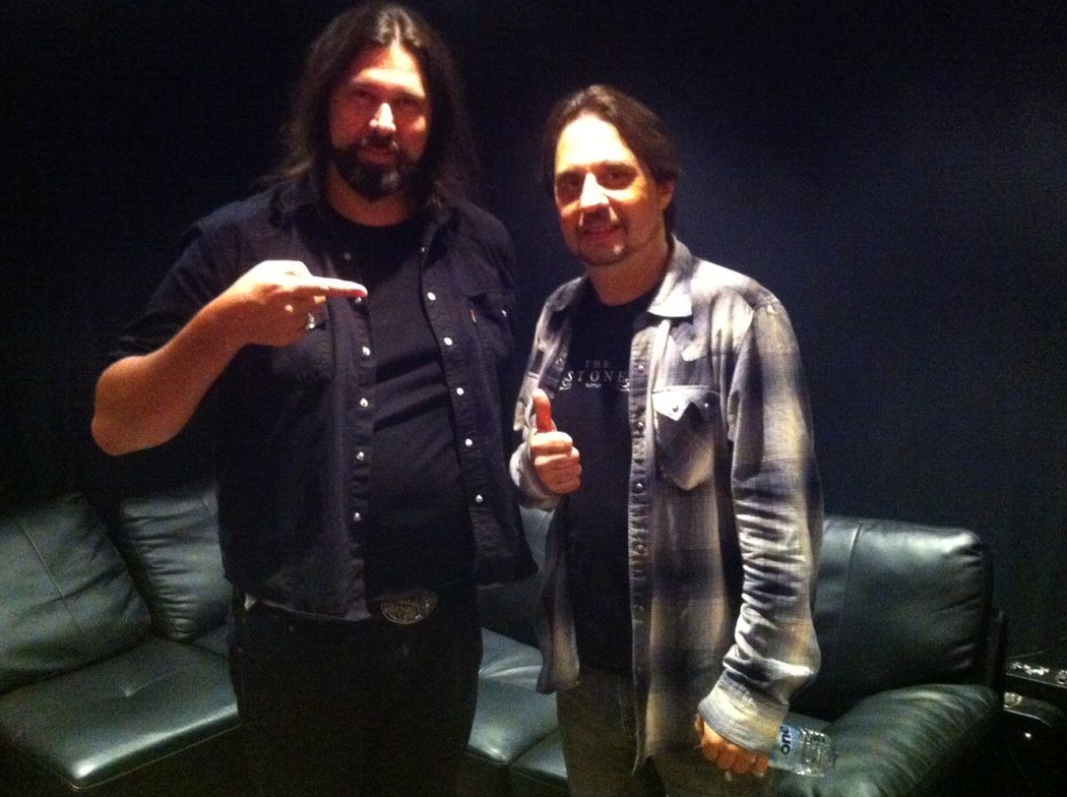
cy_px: 352
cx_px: 535
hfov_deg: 46.9
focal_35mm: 40
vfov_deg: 35.8
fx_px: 1231
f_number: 2.8
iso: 1000
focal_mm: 3.85
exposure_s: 1/15
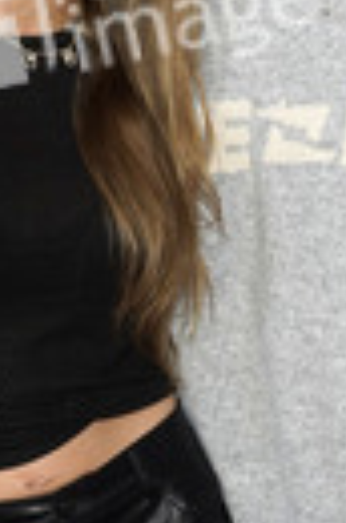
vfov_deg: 13.1
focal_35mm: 157
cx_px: 225
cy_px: 205
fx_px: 2275
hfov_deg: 8.7
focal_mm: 51
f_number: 6.3
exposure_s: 1/160
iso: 640
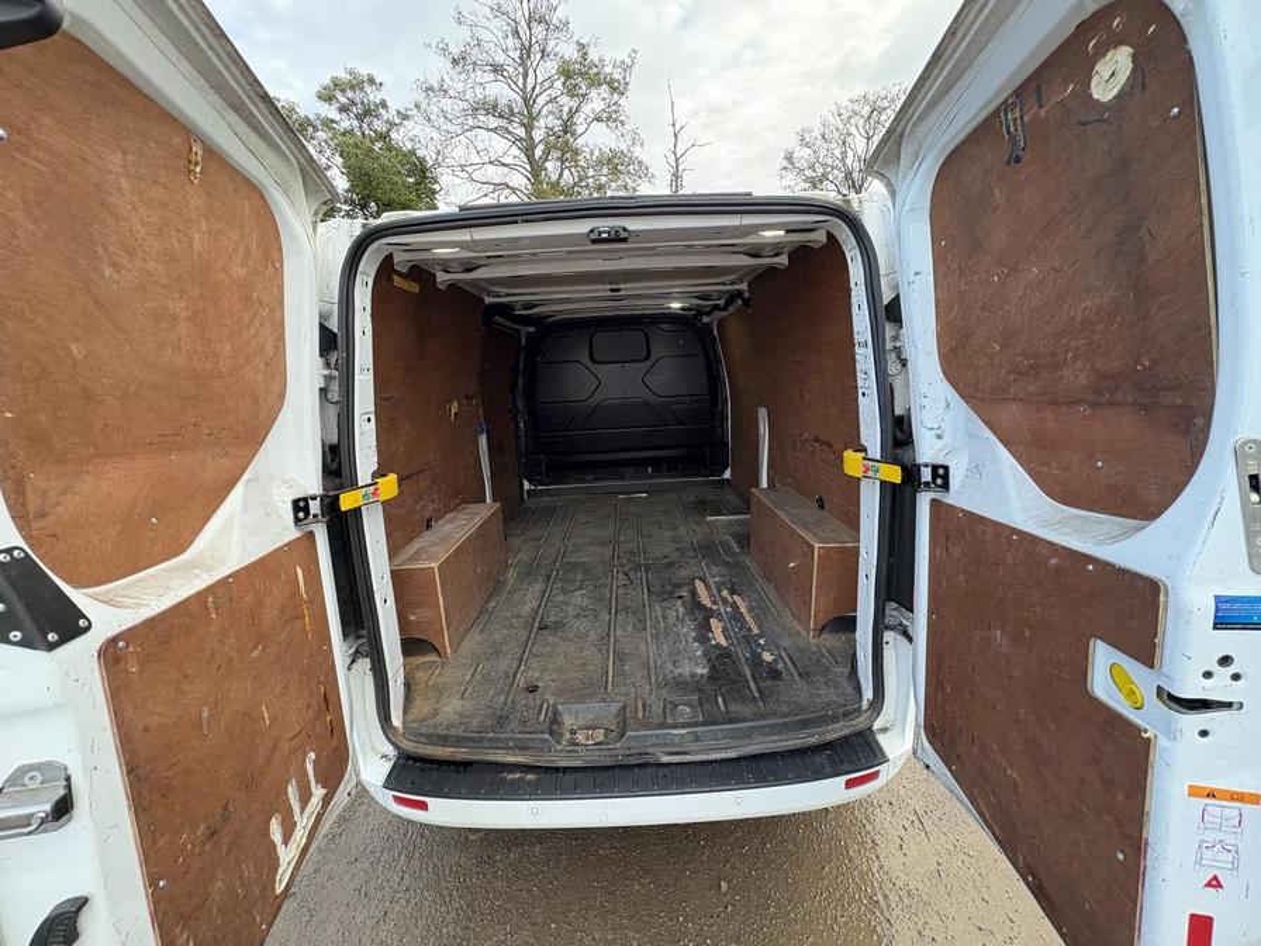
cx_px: 630
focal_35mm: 14
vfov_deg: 85.7
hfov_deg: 102.1
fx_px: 510
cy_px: 473
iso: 200
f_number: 2.2
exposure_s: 1/99
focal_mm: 2.22
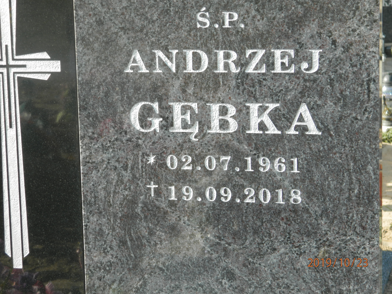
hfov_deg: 18.5
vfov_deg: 14.0
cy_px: 147
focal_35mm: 106
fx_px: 1200
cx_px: 196
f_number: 4.5
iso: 80
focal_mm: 19
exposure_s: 1/160
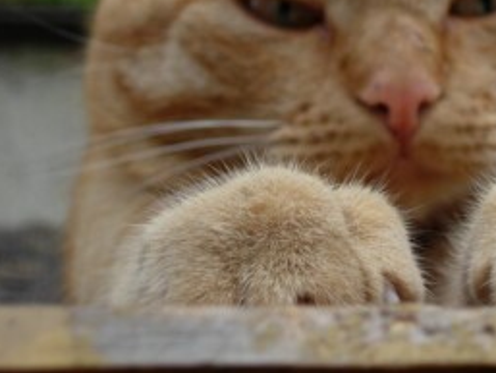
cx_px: 392
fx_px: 2308
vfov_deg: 9.2
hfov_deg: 12.2
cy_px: 100
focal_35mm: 161
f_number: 4.3
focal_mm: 19.1
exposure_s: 1/209
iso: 64
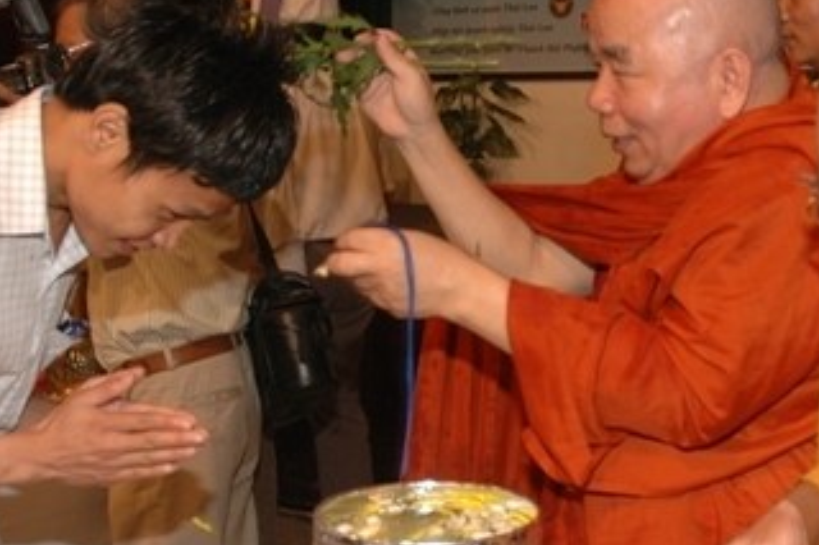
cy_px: 322
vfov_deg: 25.0
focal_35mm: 54
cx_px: 522
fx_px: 1228
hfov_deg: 36.6
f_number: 4
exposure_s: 1/60
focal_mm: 18
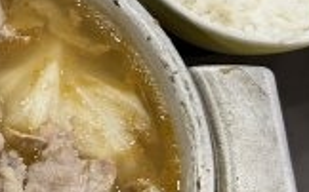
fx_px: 858
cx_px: -132
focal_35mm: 102
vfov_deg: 12.8
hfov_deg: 18.5
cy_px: 118
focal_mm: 5.7
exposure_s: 1/60
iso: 200
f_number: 1.5
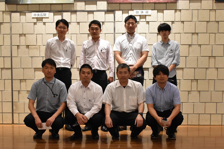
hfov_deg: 55.1
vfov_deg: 38.3
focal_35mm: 34
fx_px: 215
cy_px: 74
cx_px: 112
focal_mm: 23
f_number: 5.6
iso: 2500
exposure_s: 1/160
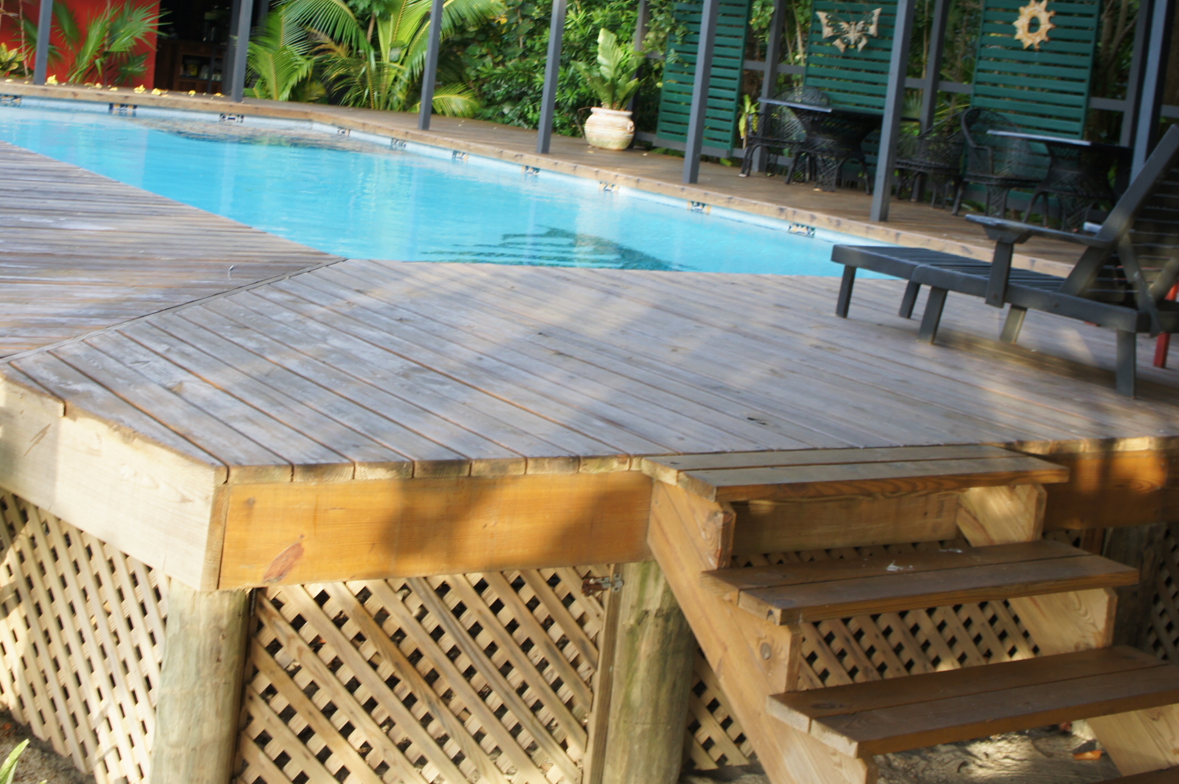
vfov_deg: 24.9
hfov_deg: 37.0
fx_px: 1760
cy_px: 217
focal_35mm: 54
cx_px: 521
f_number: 4.5
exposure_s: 1/50
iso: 200
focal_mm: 23
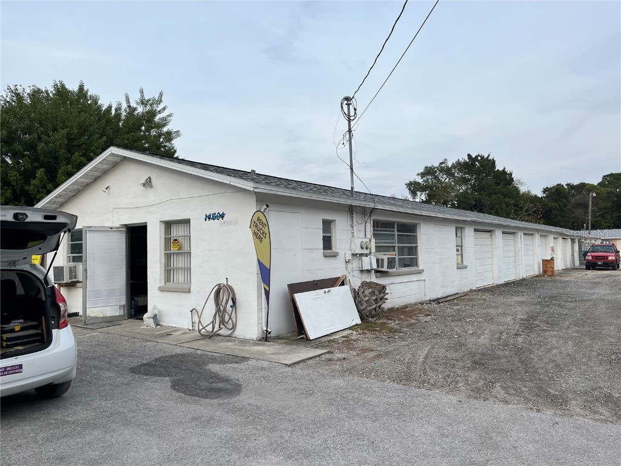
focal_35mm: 26
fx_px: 466
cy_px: 233
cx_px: 310
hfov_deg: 67.3
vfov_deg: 53.1
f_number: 1.6
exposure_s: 1/852
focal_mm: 5.1
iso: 50
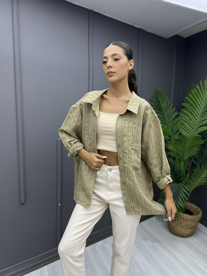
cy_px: 138
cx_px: 104
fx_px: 207
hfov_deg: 53.1
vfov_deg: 67.3
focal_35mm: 26
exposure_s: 1/279
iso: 40
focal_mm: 5.7
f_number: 1.5
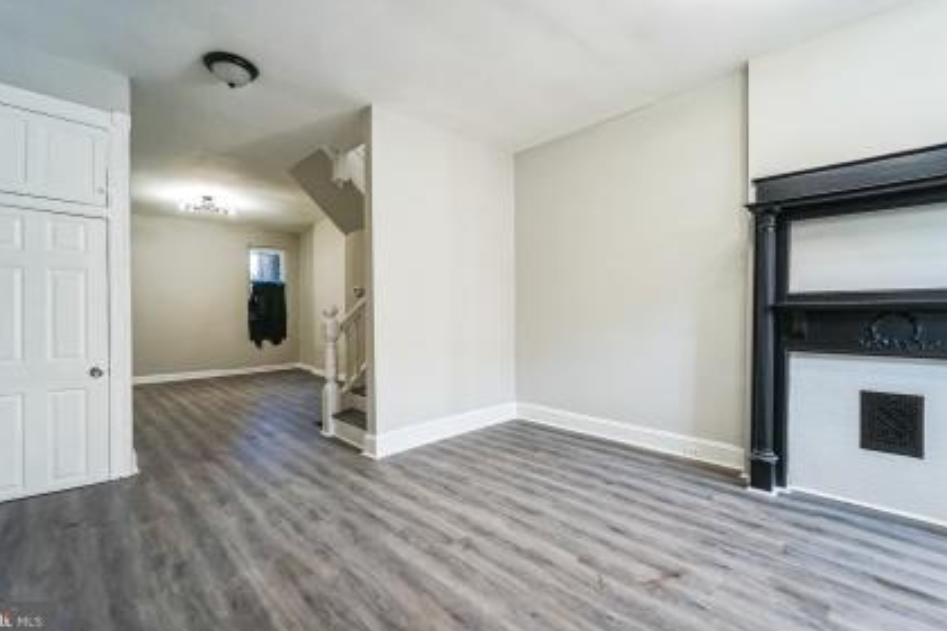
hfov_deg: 100.3
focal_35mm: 15
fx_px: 395
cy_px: 300
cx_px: 446
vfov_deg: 77.3
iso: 800
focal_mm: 14
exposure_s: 1/60
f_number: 5.6
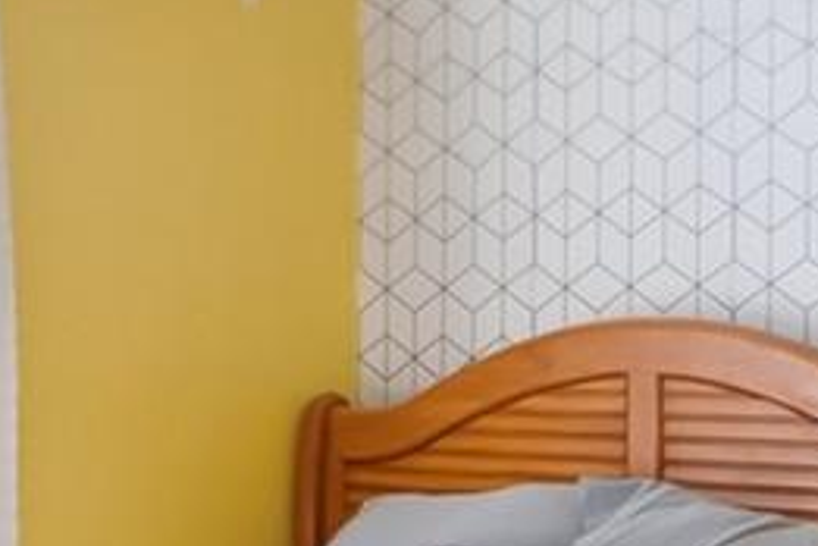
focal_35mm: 92
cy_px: 331
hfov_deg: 22.1
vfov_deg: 14.9
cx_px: 539
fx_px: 2090
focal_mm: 10
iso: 1000
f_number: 4
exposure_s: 1/90
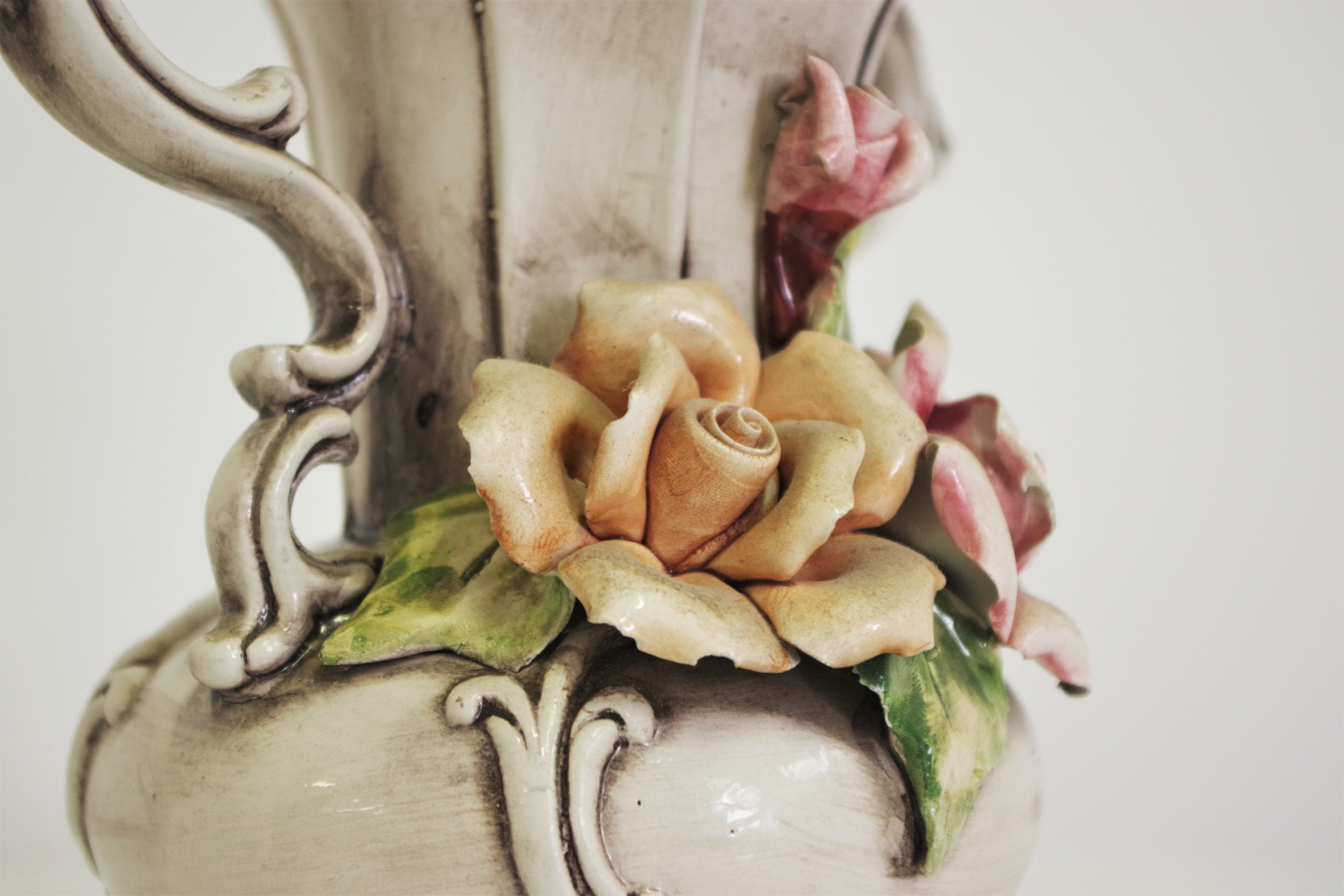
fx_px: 2240
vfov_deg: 22.6
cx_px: 672
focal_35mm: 60
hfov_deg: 33.4
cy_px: 448
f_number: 4.5
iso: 800
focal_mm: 40
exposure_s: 1/80
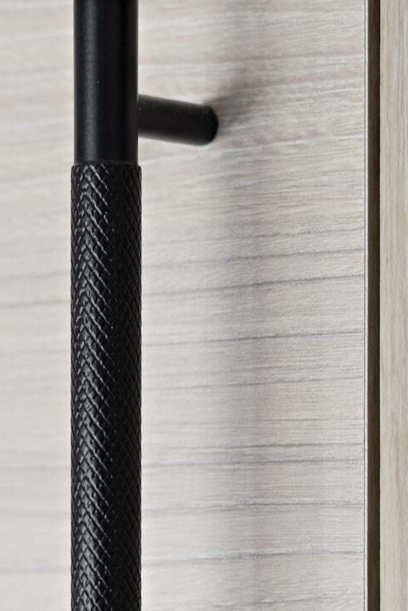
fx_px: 2393
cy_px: 534
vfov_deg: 14.4
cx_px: 107
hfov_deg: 9.7
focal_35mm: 141
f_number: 3.5
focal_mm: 50
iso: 800
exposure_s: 1/60
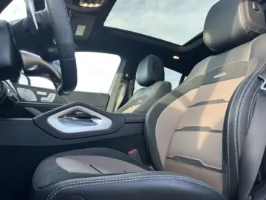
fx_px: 200
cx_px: 133
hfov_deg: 67.3
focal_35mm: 26
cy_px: 100
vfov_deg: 53.1
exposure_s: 1/155
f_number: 1.5
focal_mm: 5.7
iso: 40
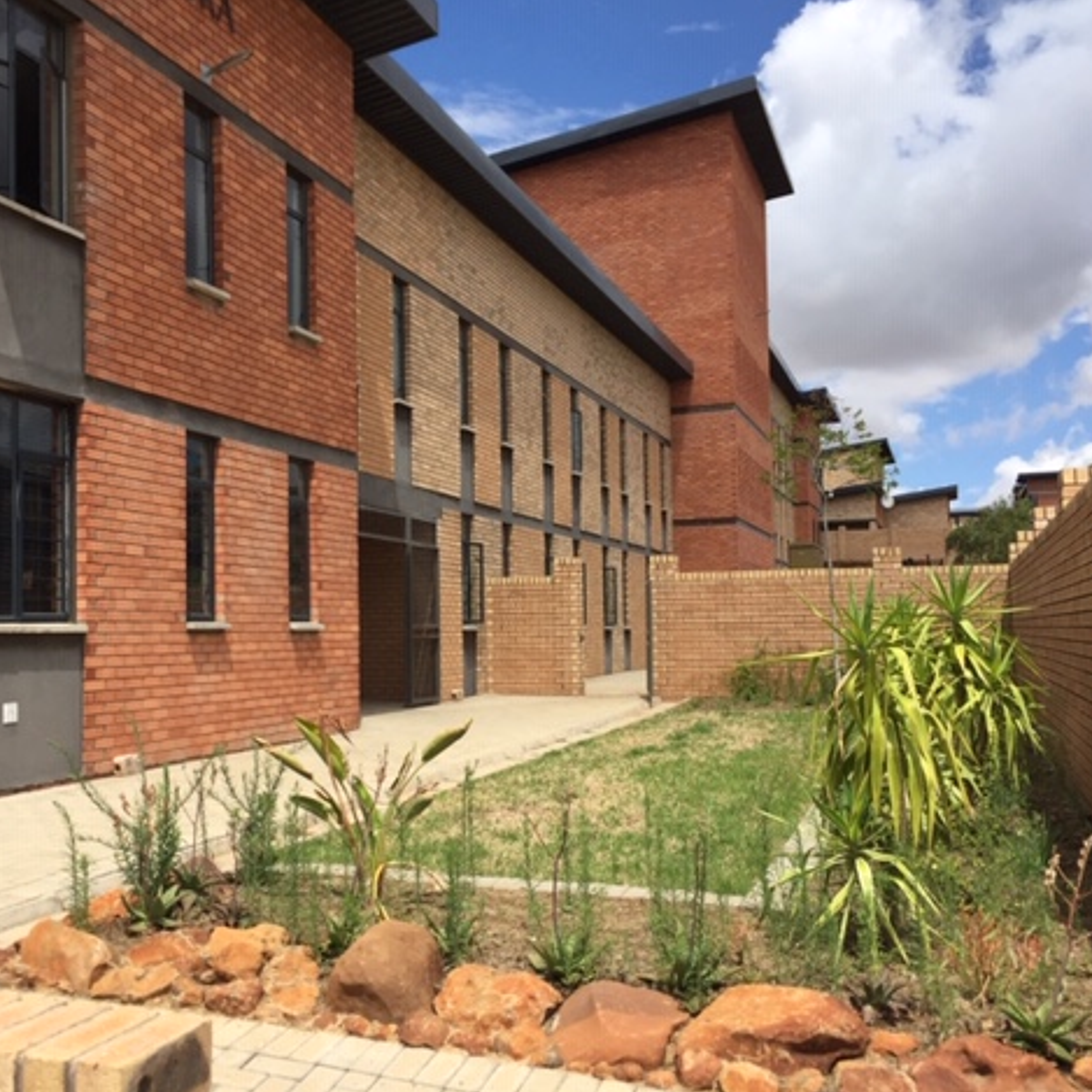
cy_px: 554
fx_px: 1249
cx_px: 456
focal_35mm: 35
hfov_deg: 47.0
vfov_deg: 47.2
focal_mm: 4.15
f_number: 2.2
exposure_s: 1/2825
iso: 32
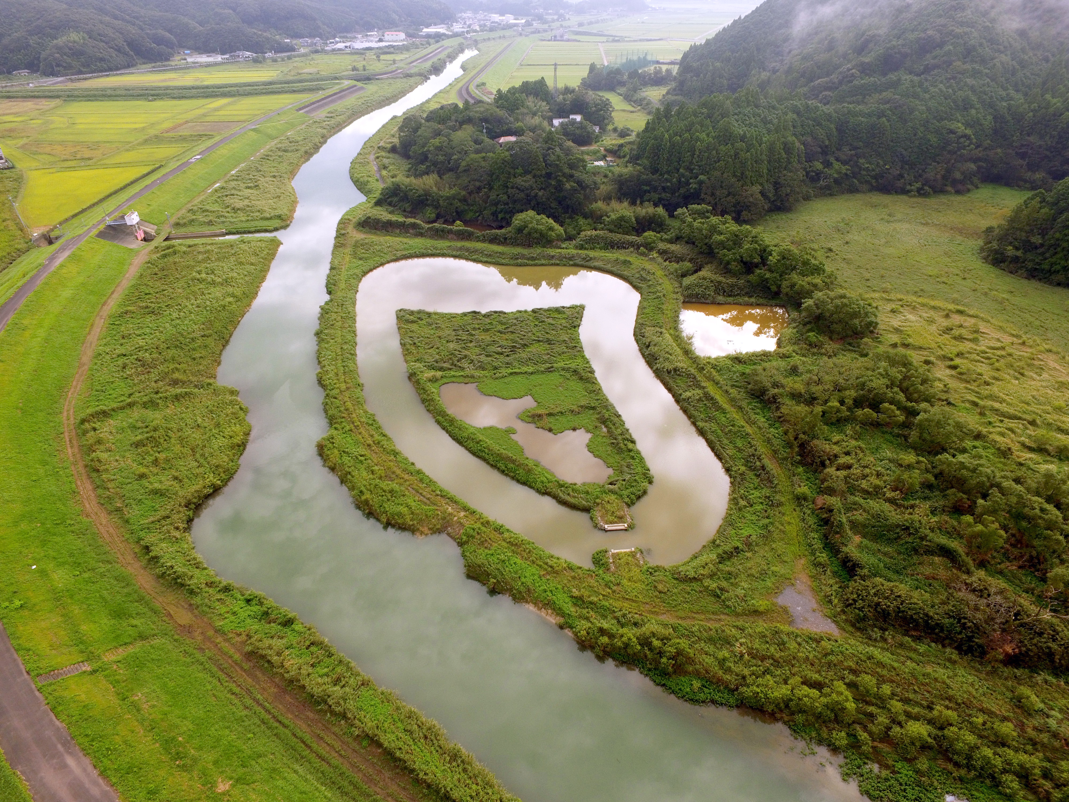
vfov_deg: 66.0
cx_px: 534
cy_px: 401
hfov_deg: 81.7
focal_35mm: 20
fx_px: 618
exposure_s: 1/336
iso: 100
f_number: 2.8
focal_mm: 3.61
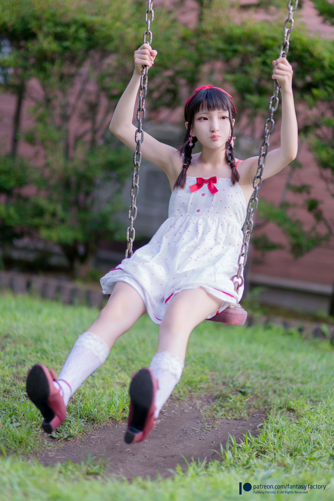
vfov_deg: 23.9
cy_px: 250
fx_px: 1183
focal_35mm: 85
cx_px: 167
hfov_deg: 16.1
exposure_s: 1/500
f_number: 1.4
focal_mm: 85
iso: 100
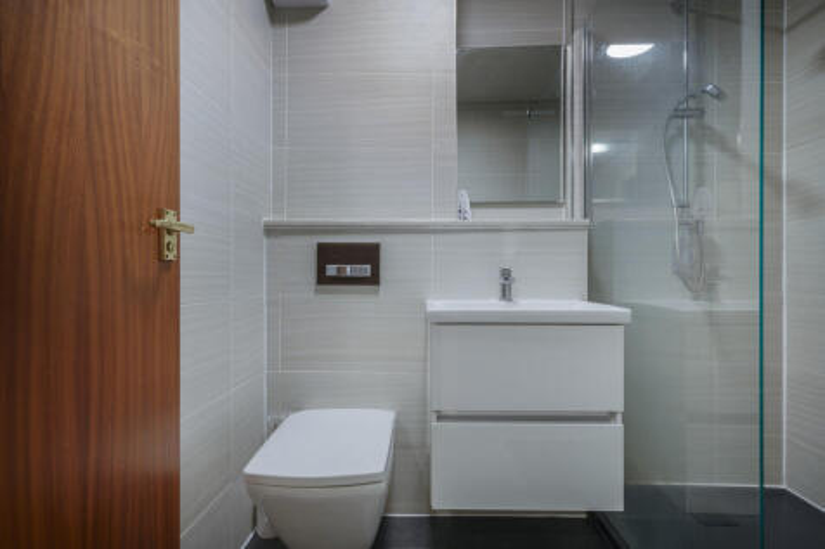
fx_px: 412
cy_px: 274
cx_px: 412
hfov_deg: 90.0
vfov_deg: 67.3
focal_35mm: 18
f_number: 11
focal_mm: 18
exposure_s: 1/5
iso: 100
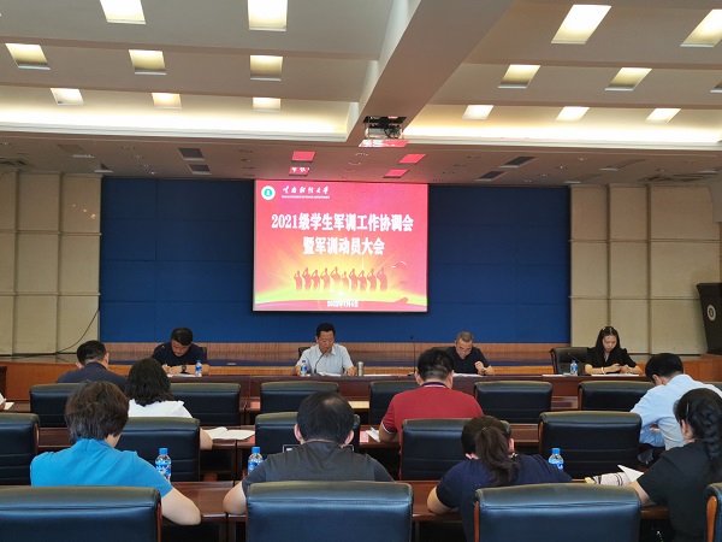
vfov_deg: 32.2
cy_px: 271
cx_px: 361
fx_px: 939
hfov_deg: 42.1
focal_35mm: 45
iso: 100
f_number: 1.6
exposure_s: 1/50
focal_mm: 5.56
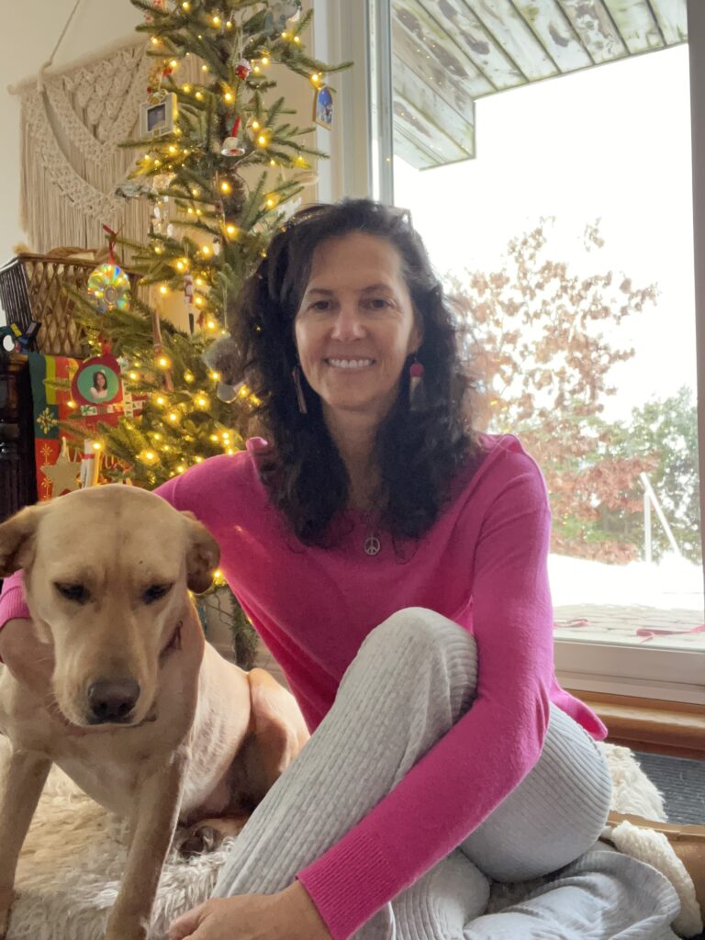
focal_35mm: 30
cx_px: 352
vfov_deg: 60.0
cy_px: 470
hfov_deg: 46.8
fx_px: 815
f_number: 2.2
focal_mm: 2.71
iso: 400
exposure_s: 1/30
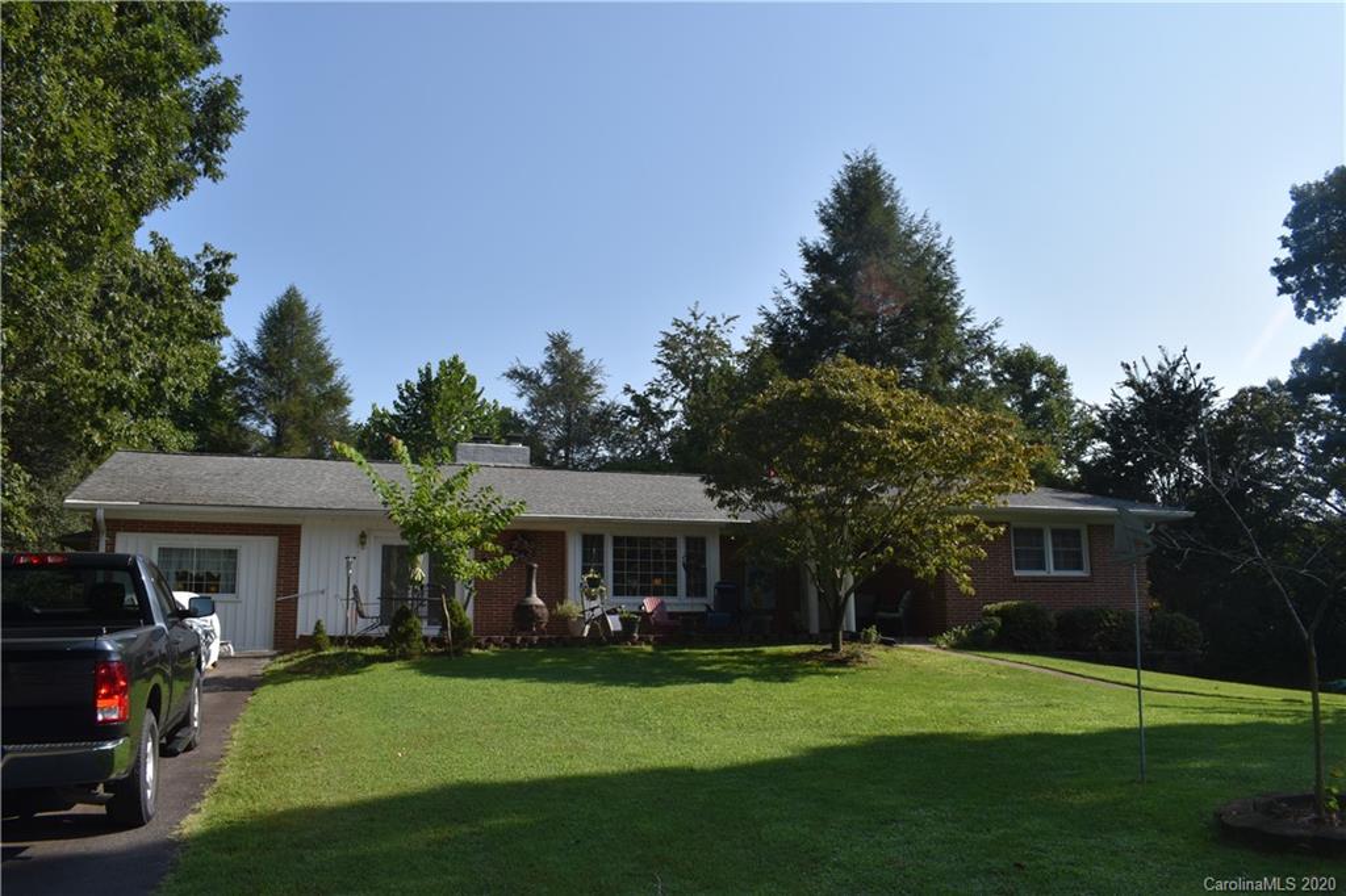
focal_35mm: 27
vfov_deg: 47.9
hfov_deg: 67.4
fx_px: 1009
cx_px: 673
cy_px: 448
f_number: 11
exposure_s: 1/200
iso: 100
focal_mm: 18
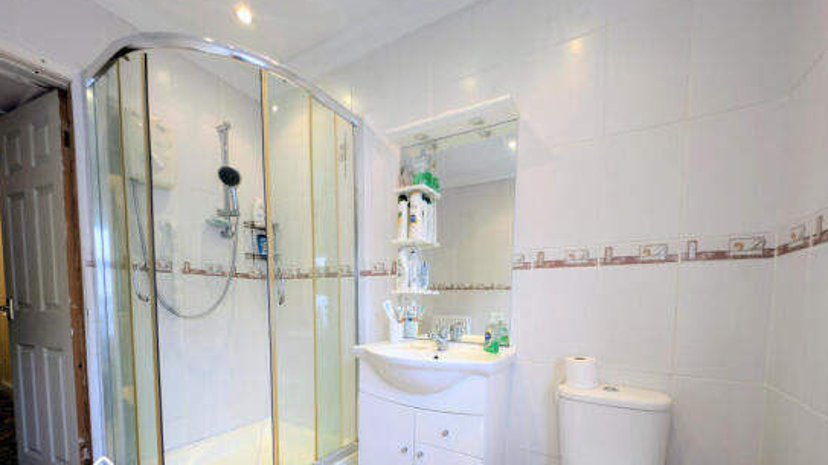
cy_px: 322
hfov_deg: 106.7
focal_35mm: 14
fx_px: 307
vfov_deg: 71.3
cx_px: 438
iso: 45
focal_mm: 2.23
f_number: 1.95
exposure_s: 1/22.3
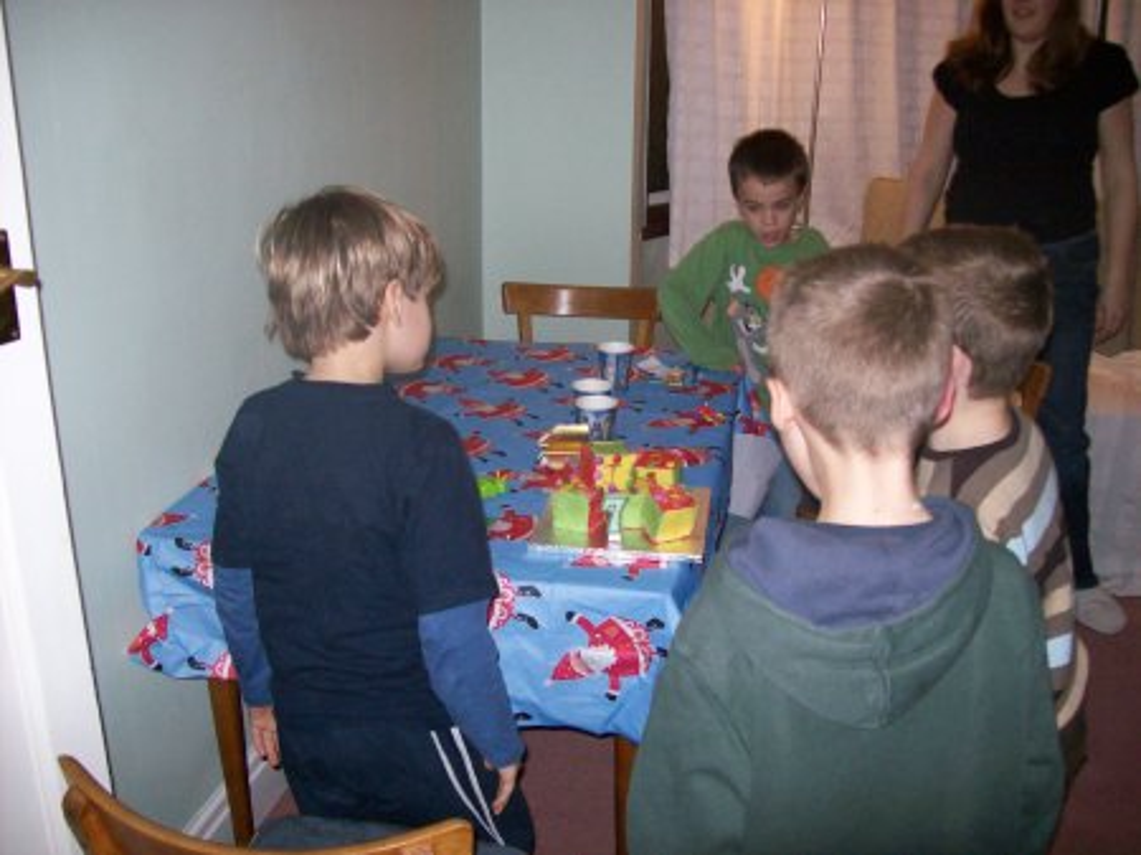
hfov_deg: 51.4
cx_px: 570
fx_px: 1186
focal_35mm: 36
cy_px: 428
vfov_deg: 39.6
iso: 200
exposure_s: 1/64
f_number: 2.7
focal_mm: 6
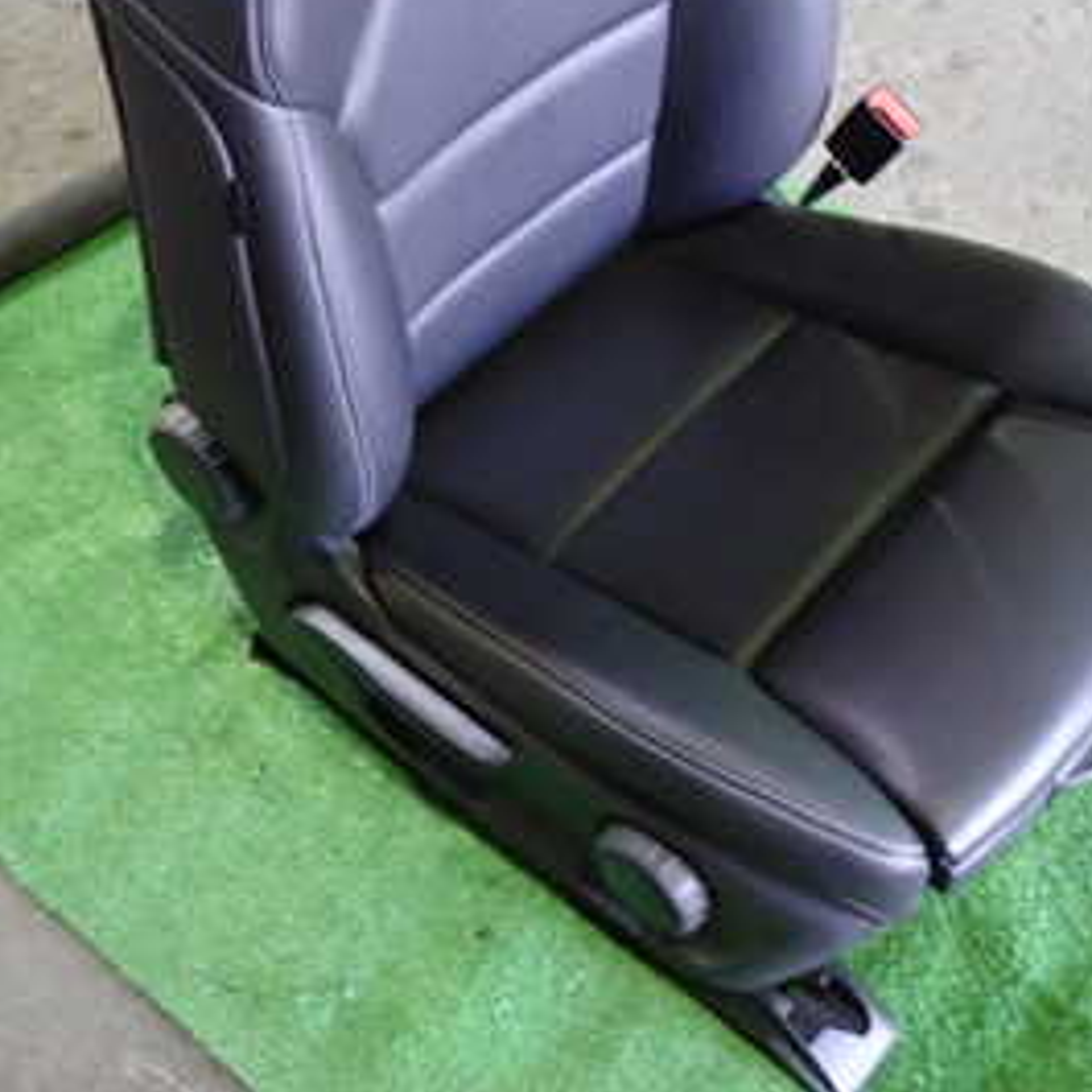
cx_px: 705
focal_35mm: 50
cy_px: 276
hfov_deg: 33.8
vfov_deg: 33.4
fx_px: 1785
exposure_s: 1/25
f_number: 2
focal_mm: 4.5
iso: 800
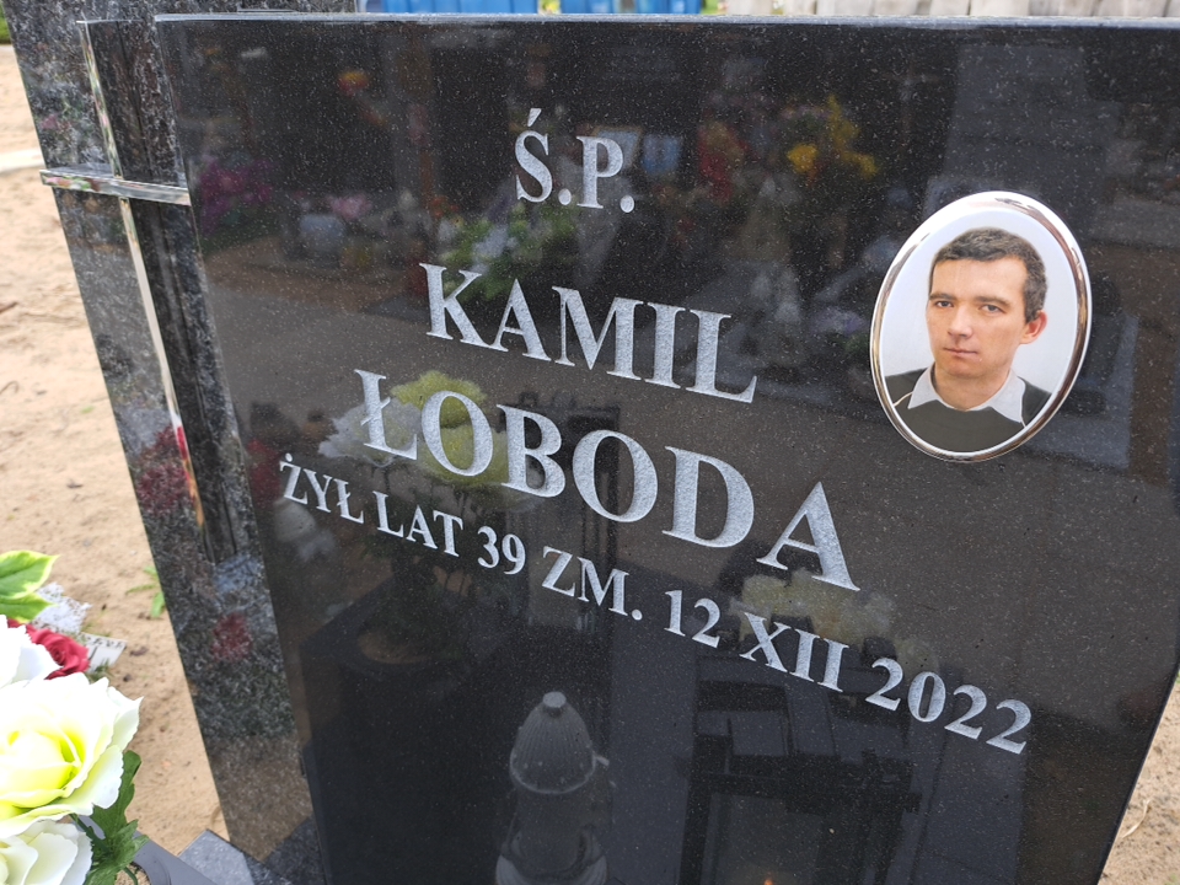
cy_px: 442
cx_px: 590
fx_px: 818
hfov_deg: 71.6
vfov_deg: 56.8
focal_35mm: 24
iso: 50
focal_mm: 5.23
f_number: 1.8
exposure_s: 1/138
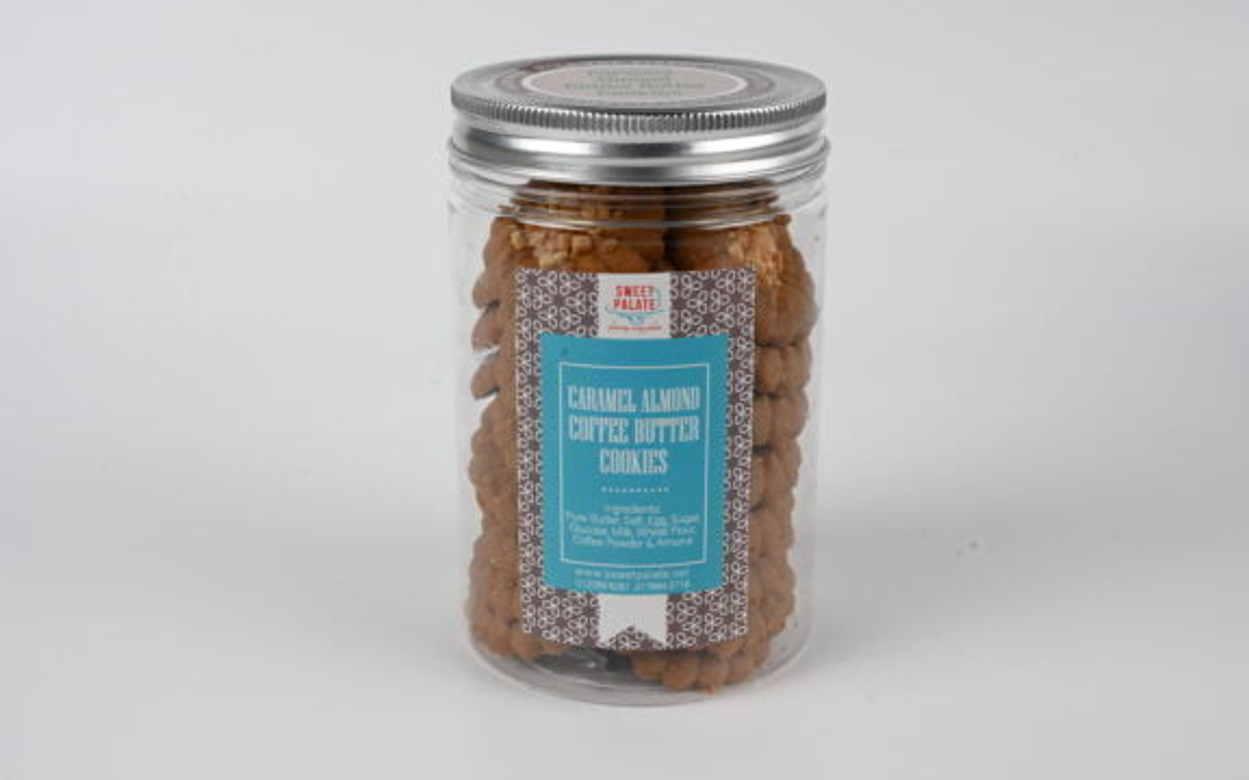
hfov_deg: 38.2
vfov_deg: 24.4
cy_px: 389
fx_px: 1804
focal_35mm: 53
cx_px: 635
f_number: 13
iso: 500
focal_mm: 50
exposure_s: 1/15
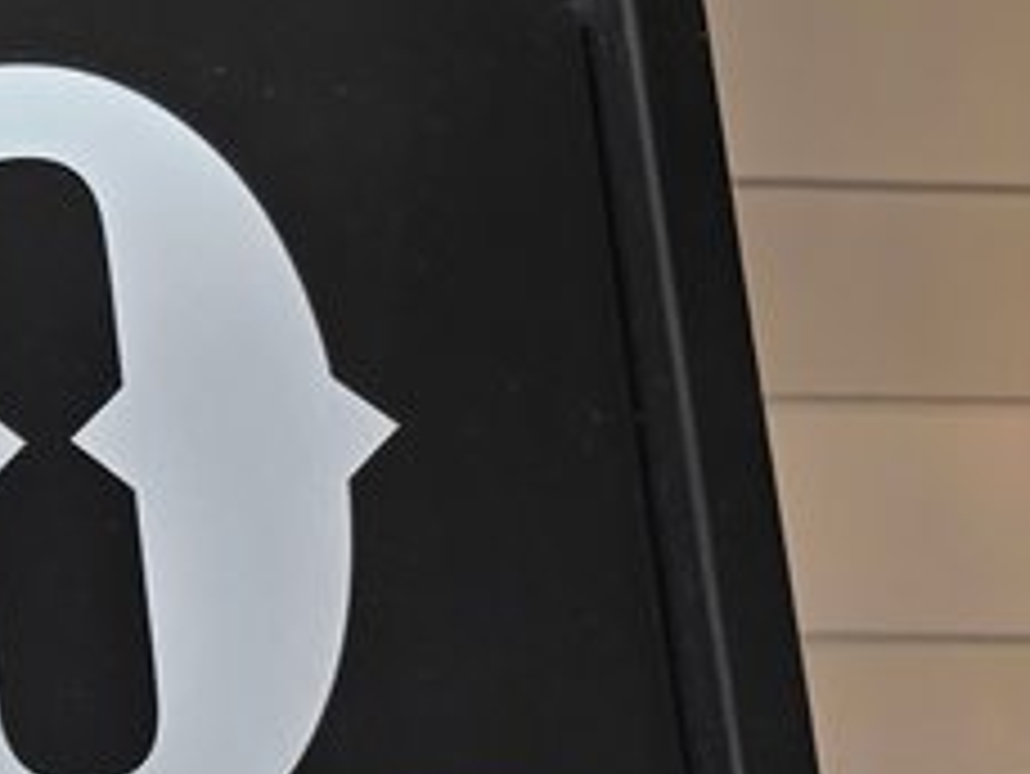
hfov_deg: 11.4
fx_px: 4525
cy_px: 137
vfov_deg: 9.7
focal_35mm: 152
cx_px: -1181
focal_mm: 6.3
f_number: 1.7
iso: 32
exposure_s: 1/120
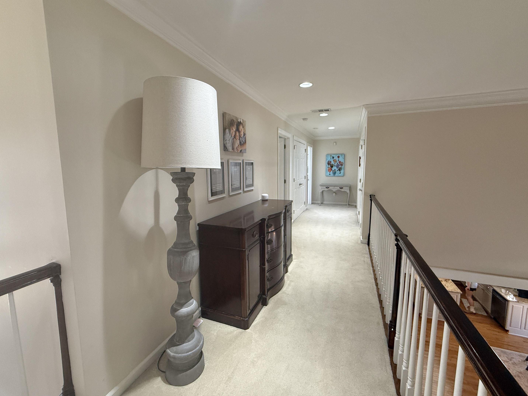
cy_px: 192
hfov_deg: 98.2
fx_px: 229
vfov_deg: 81.7
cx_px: 262
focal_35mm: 15
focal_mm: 2.22
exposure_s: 1/120
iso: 250
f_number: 2.2
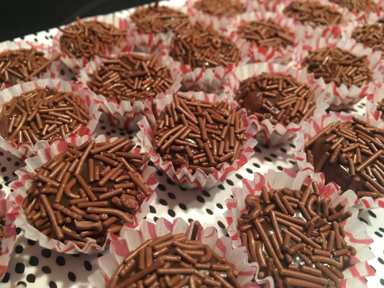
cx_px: 192
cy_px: 144
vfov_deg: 48.2
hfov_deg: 61.7
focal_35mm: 29
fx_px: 322
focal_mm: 4.15
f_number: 2.2
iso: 160
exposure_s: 1/33
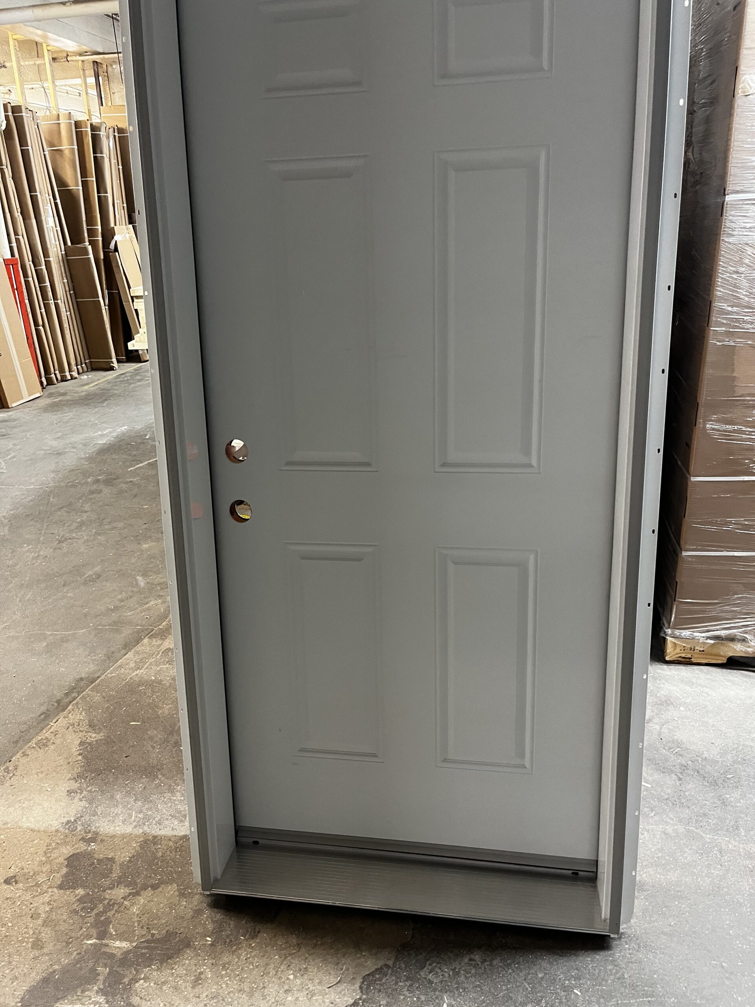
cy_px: 504
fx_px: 756
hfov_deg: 53.1
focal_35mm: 26
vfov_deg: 67.3
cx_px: 378
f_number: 1.6
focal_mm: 5.1
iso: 200
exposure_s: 1/42
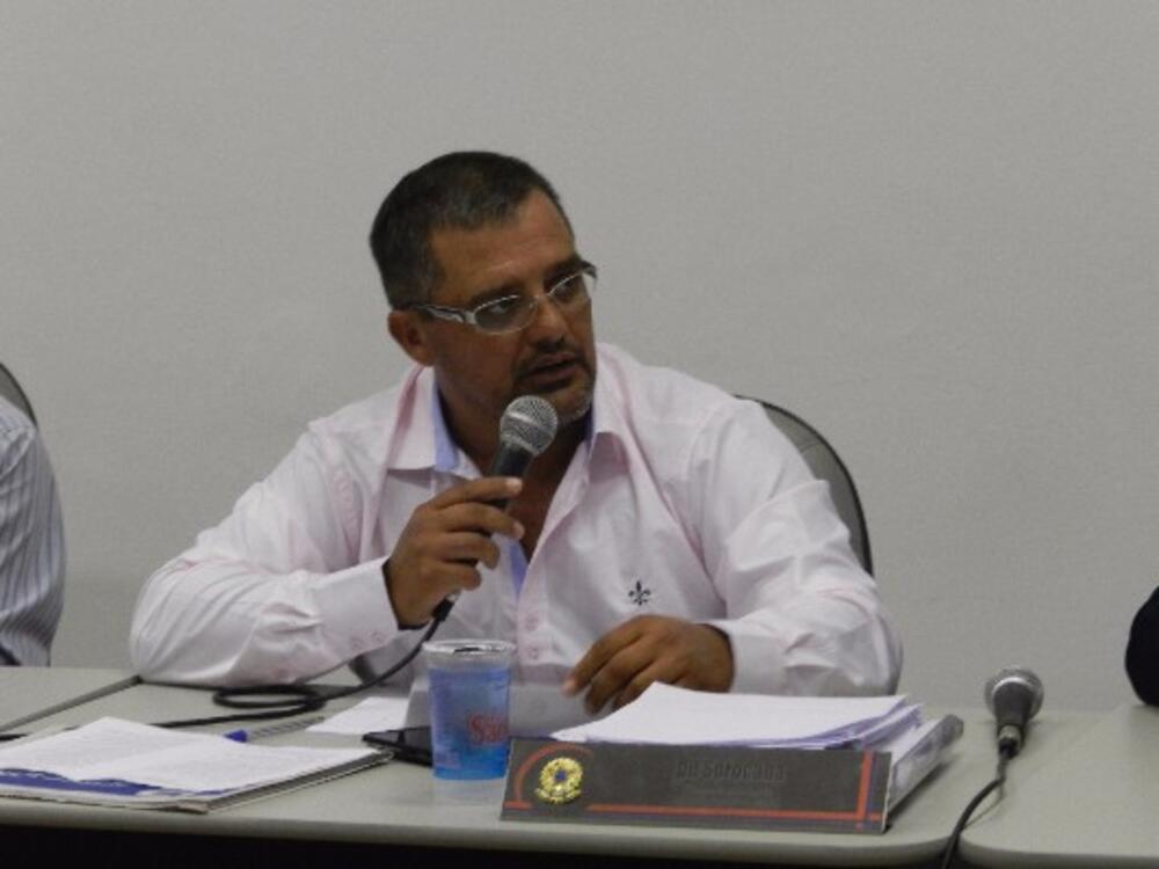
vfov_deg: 10.2
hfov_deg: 13.6
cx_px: 580
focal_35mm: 145
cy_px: 434
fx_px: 4855
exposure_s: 1/20
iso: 400
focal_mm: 25.7
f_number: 5.1
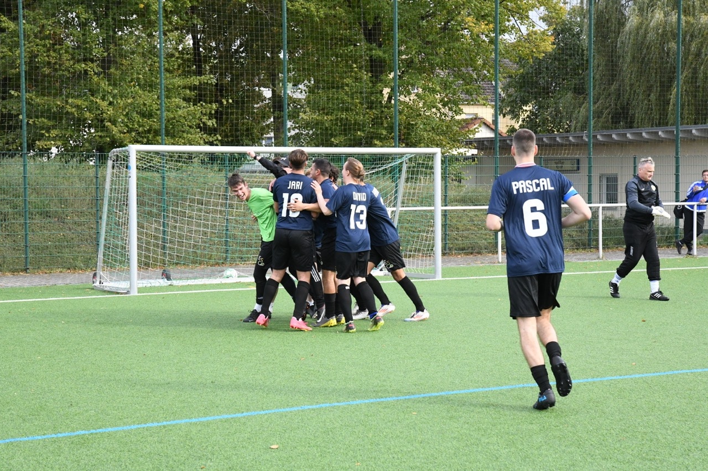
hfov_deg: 28.8
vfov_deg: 19.5
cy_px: 236
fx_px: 1376
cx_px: 354
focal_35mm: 70
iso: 6400
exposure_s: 1/1600
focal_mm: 70
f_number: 10
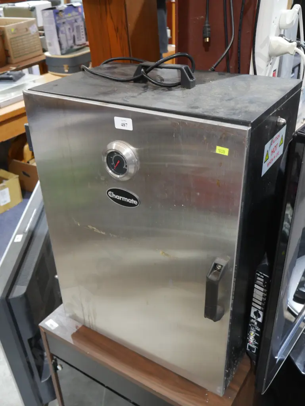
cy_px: 203
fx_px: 399
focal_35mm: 34
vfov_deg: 53.9
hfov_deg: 41.8
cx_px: 152
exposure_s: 1/60
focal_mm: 17
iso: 1250
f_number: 4
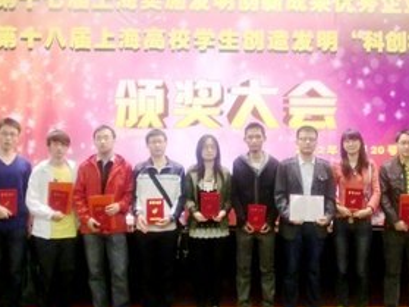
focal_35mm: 56
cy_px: 140
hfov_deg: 34.3
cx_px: 243
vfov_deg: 26.1
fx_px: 661
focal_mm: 6.51
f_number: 3.1
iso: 400
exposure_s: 1/13
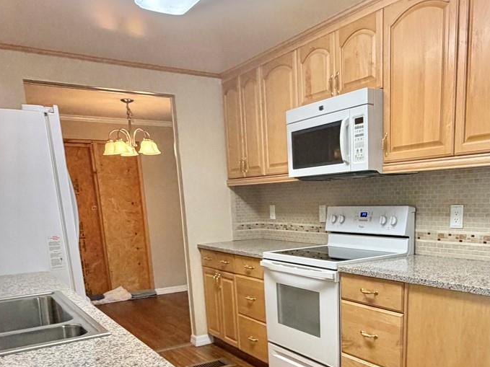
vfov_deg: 40.7
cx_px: 305
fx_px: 467
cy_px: 306
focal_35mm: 33
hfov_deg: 54.8
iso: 320
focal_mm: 2.22
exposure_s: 1/86
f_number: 2.2
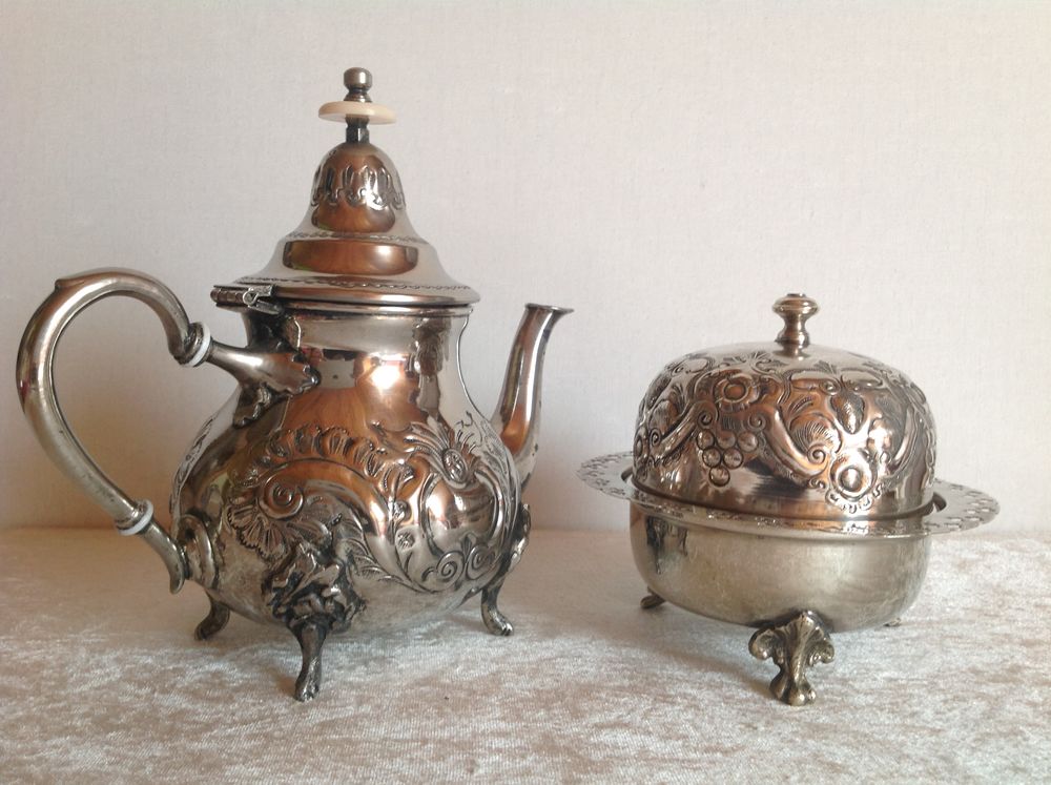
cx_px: 526
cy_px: 392
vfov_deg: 40.6
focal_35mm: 35
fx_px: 1061
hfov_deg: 52.7
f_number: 2.4
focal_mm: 4.28
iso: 50
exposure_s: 1/17
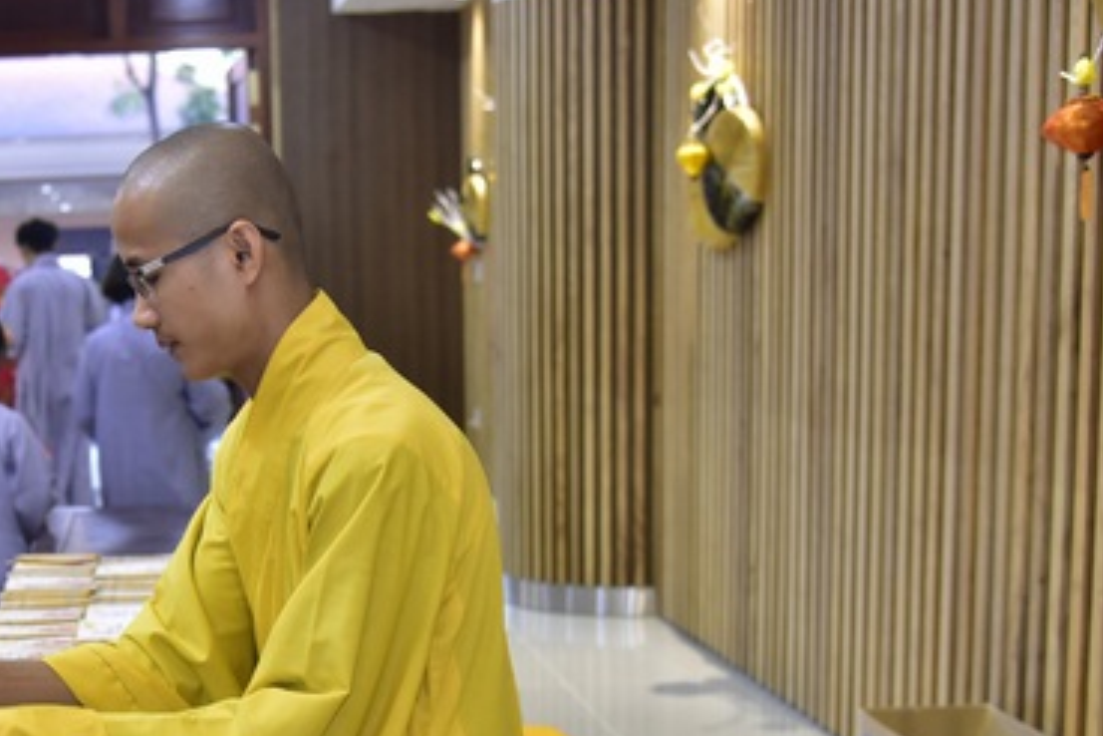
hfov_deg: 29.2
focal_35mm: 67
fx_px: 2053
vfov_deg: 20.0
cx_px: 176
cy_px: 628
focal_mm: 38
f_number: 4
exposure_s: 1/80
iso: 1600
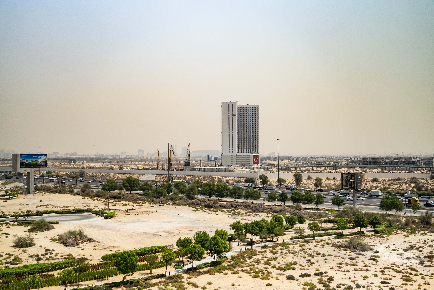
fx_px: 470
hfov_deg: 49.5
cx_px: 217
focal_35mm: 39
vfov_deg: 34.3
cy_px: 145
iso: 640
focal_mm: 39
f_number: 4
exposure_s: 1/160
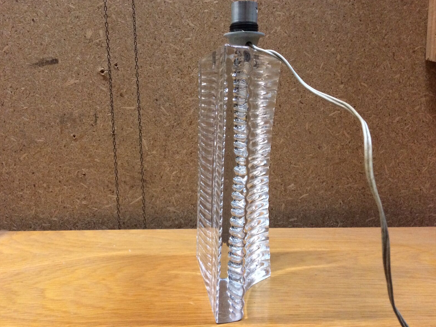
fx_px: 378
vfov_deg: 46.8
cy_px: 159
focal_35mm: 30
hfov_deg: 60.0
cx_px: 214
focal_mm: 4.15
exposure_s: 1/25
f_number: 2.2
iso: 320
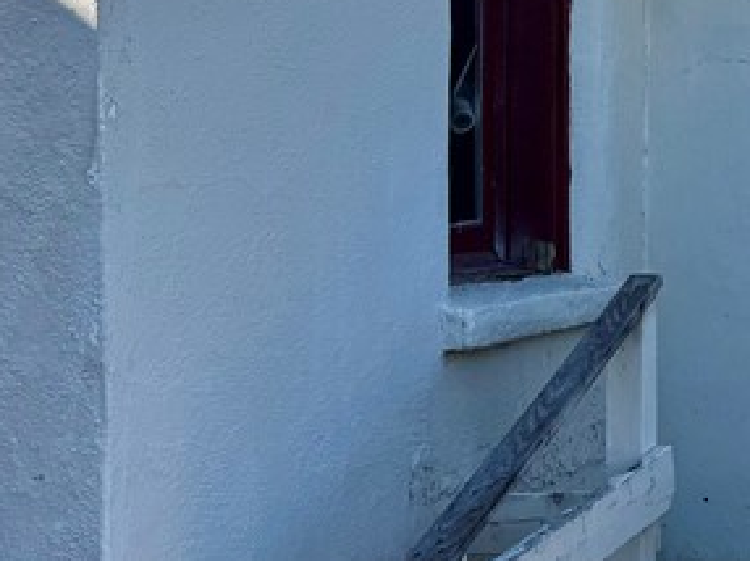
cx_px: 1023
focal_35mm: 86
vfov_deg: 17.1
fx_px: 1862
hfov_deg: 20.4
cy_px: 212
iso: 80
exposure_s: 1/1366
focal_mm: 6.76
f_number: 1.78
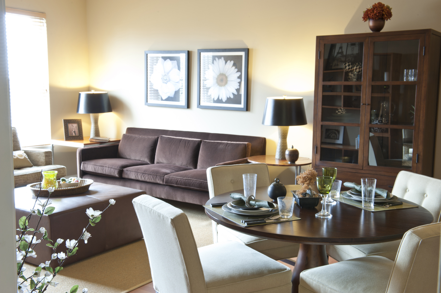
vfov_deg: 31.9
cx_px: 220
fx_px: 514
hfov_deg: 46.4
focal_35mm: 42
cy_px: 146
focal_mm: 42
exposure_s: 6
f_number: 14
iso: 200
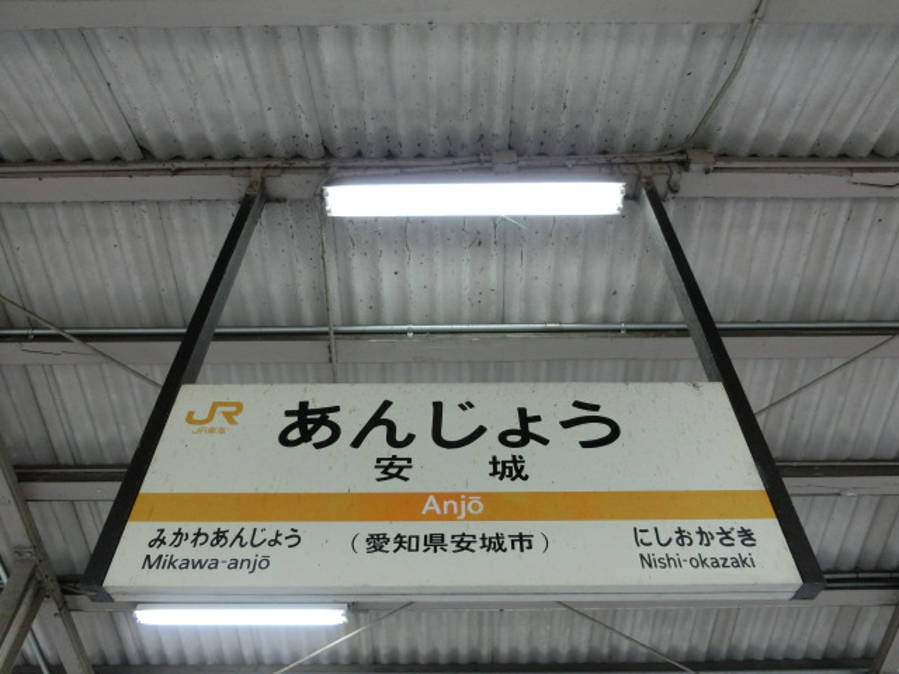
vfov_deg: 54.9
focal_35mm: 25
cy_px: 337
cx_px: 450
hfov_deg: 69.4
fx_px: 649
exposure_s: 1/125
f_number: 3.5
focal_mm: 4.5
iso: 320
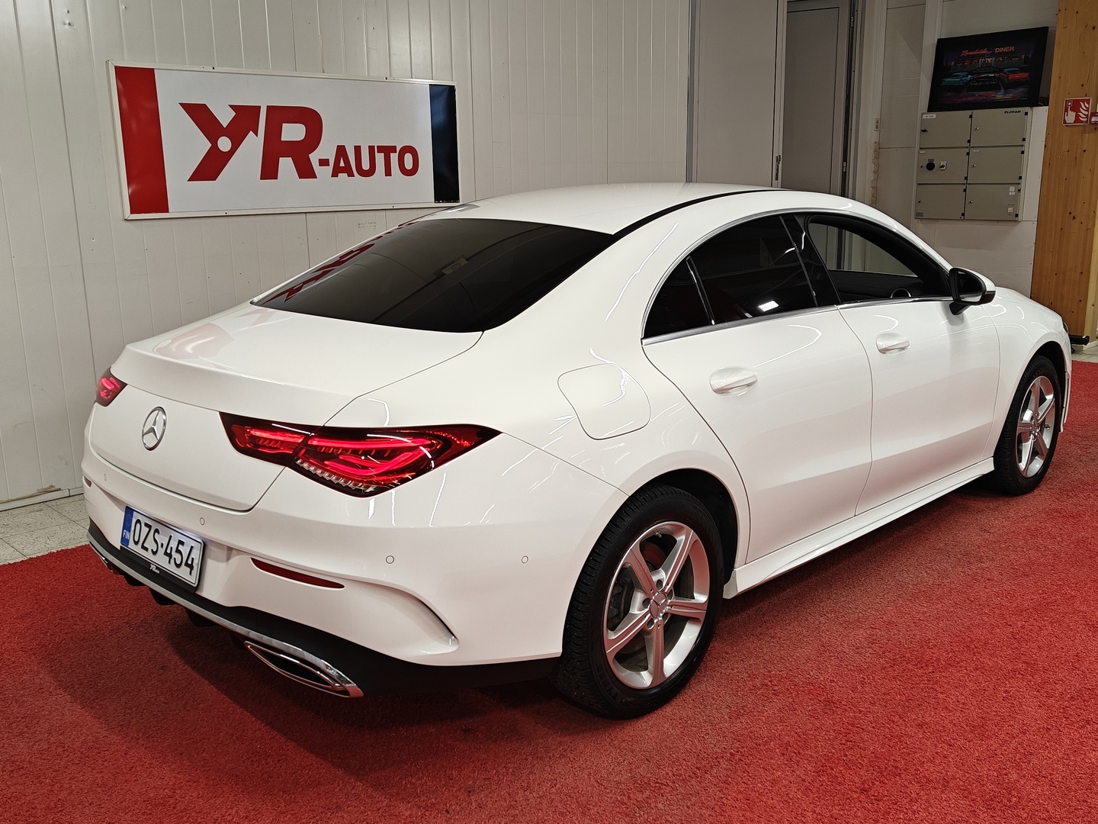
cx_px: 549
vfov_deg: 42.9
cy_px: 412
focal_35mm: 33
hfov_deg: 55.4
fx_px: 1047
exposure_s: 1/100
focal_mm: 5.59
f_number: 1.8
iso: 64
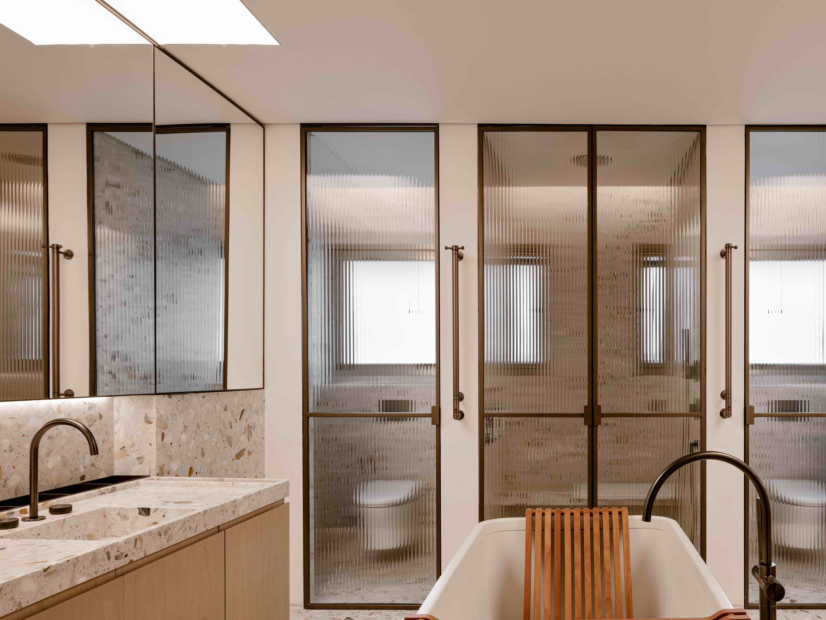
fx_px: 692
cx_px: 593
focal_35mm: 29
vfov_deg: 48.0
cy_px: 371
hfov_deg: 59.2
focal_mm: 22.4
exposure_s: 1/2
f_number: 9
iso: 400
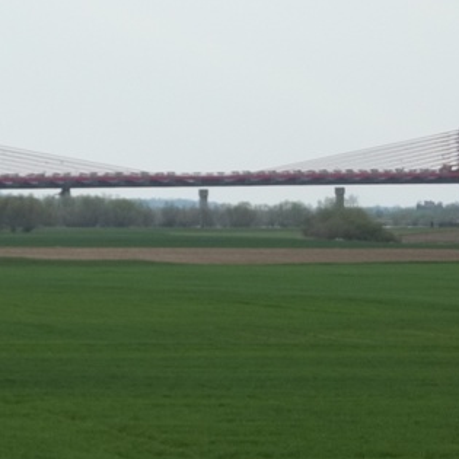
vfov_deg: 4.8
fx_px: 5476
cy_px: 276
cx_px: 143
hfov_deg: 4.8
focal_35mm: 365
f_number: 5.9
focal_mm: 29.5
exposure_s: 1/80
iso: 64
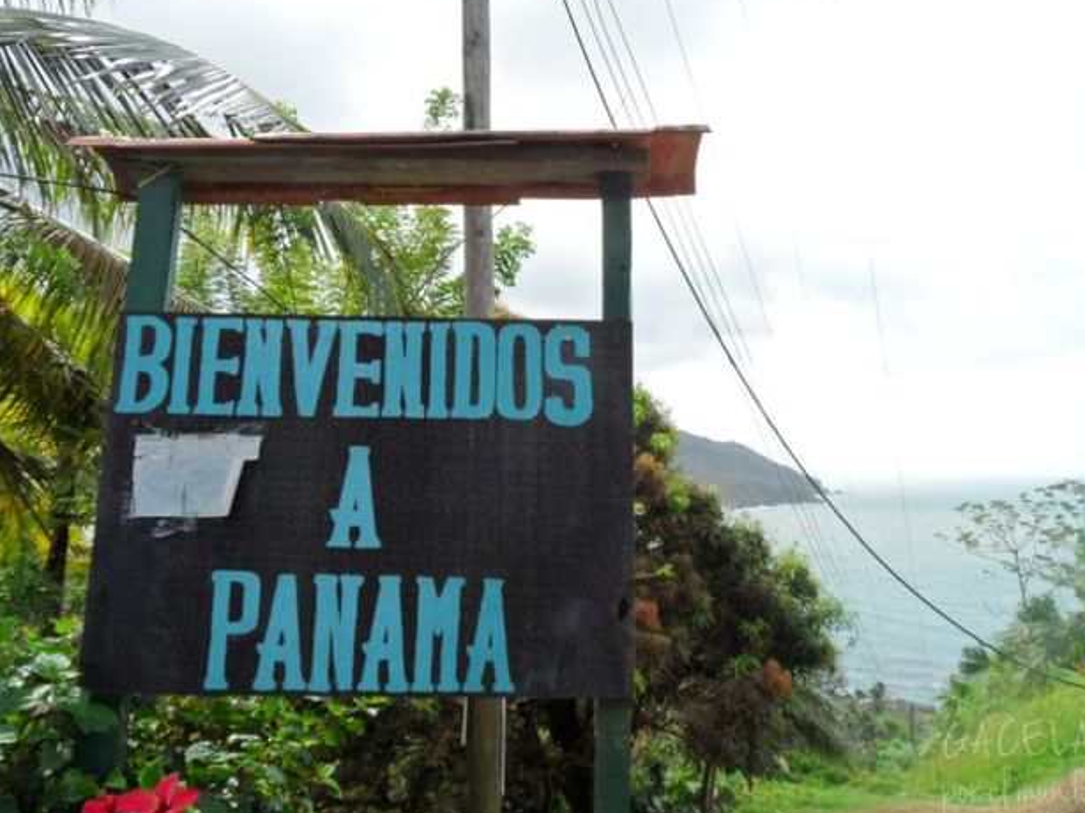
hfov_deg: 69.4
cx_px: 537
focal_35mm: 25
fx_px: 783
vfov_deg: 54.8
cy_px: 399
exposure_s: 1/250
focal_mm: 3.9
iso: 80
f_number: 4.6
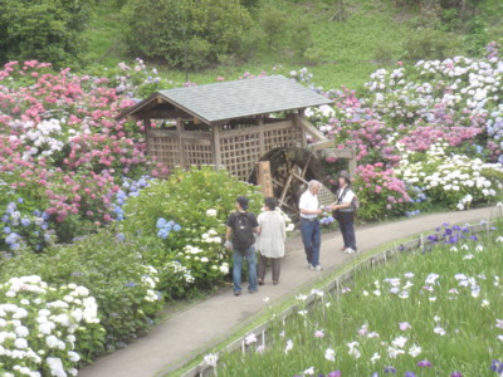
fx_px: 1482
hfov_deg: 19.3
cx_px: 252
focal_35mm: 102
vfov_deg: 14.5
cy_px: 188
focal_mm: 18.2
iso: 320
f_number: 5.1
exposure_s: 1/250
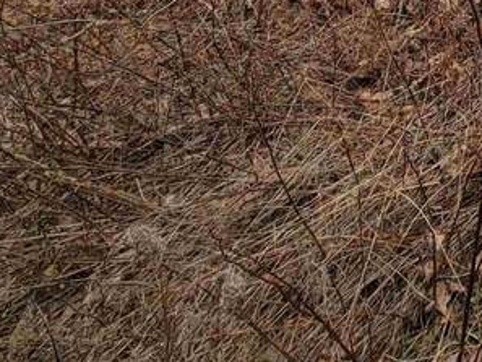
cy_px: -243
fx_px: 780
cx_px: 792
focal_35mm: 56
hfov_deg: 23.8
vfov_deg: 20.5
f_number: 2.2
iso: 50
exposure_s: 1/359
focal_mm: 2.2
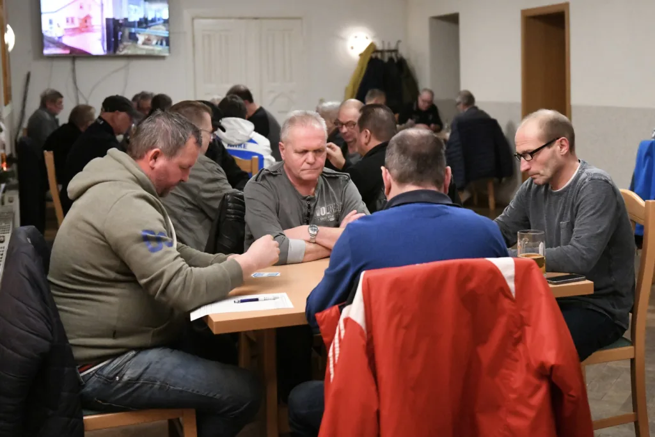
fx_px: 801
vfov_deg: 30.5
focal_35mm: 44
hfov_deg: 44.5
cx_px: 328
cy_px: 218
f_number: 2.8
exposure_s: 1/400
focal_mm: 44
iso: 16000
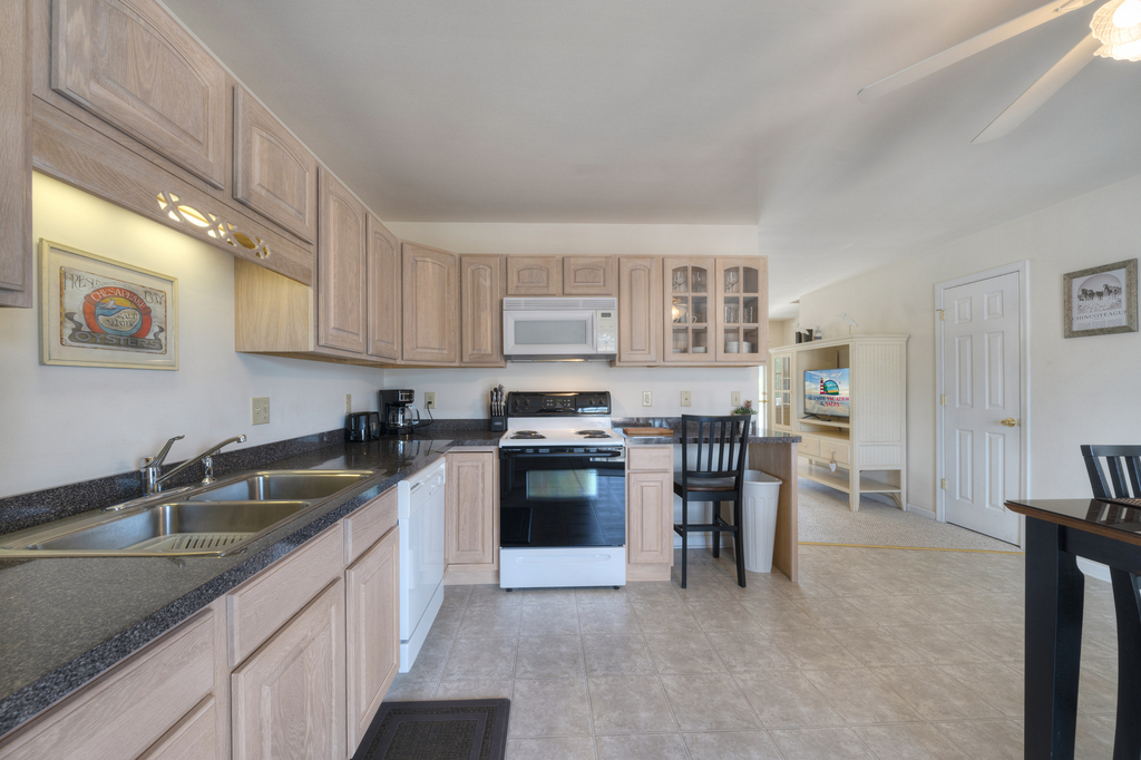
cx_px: 570
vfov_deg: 85.4
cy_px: 380
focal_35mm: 13
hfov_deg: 108.3
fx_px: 412
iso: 320
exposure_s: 1/13
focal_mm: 13
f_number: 8
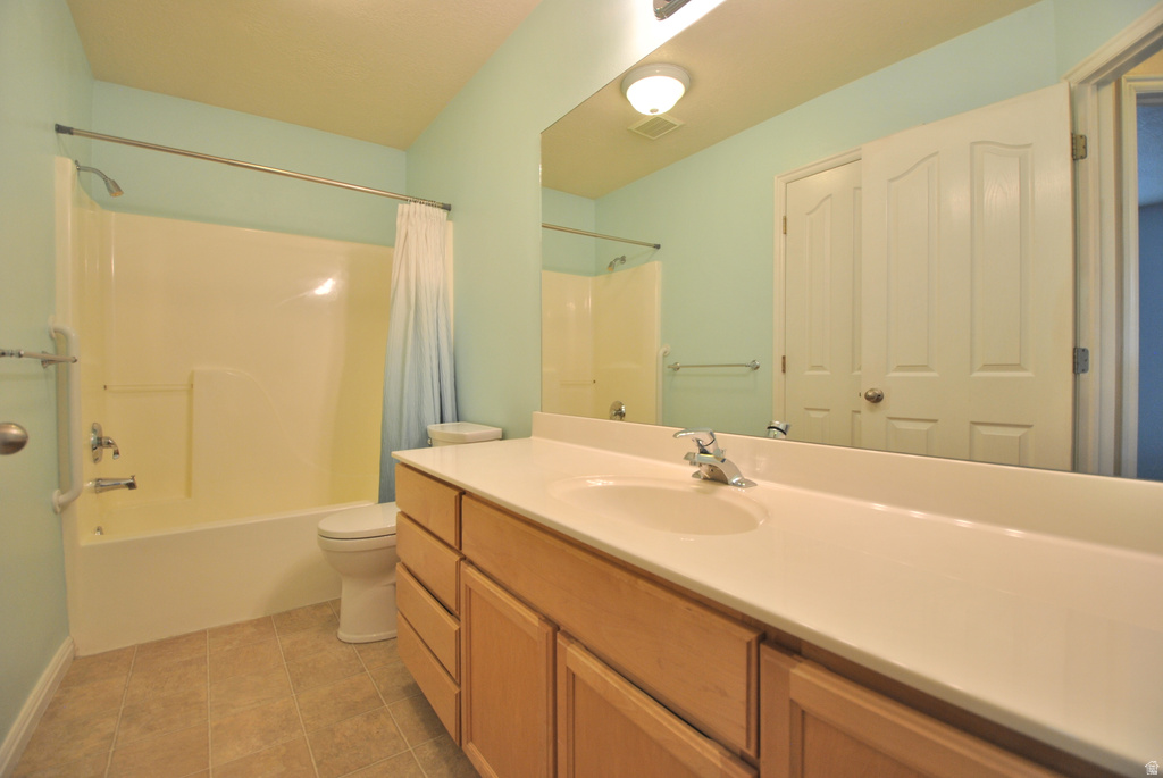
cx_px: 582
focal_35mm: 15
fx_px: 485
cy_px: 389
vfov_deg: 77.5
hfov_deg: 100.3
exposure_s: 1/50
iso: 200
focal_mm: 10
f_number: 3.5
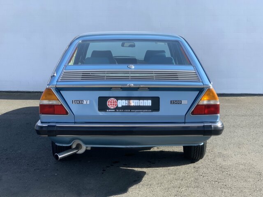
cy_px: 98
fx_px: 395
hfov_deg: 36.8
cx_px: 132
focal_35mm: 52
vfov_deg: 28.0
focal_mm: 6
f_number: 2.4
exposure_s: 1/326
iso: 16
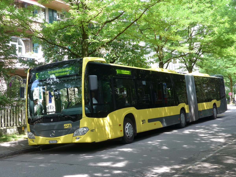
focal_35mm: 52
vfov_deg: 28.0
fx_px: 355
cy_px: 88
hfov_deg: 36.8
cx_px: 118
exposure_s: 1/80
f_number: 3.3
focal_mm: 10.7
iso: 80
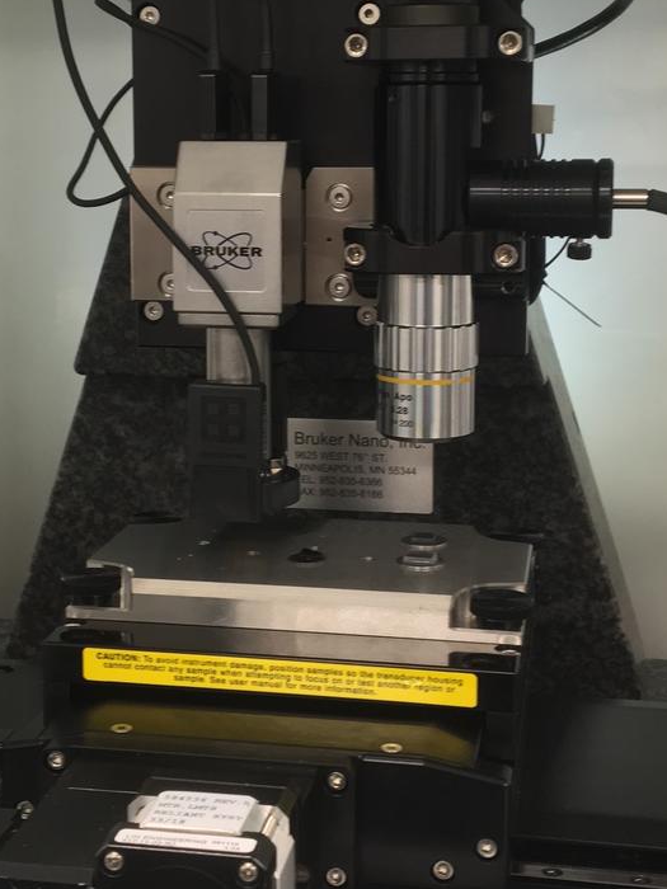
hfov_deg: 23.3
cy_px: 343
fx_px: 1619
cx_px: 290
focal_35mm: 63
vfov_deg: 30.6
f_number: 2.2
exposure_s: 1/30
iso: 50
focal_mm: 4.15
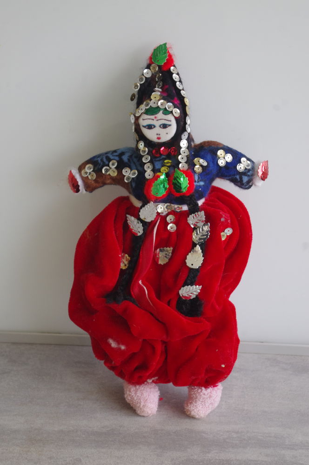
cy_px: 232
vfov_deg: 24.8
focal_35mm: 82
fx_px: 1059
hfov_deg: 16.6
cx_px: 154
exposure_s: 1/100
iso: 800
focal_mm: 55
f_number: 5.6
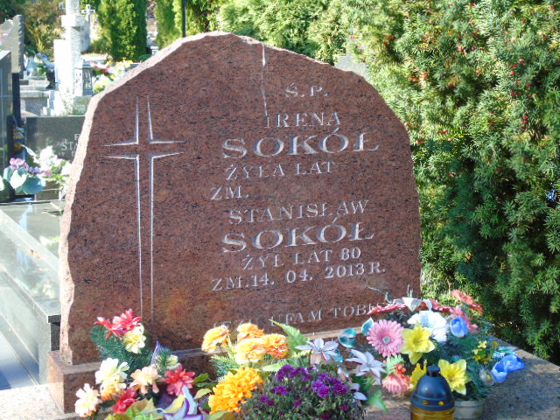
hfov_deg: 31.2
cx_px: 280
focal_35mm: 62
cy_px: 210
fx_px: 1003
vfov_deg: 23.7
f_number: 4.5
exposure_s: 1/50
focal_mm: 11
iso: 80
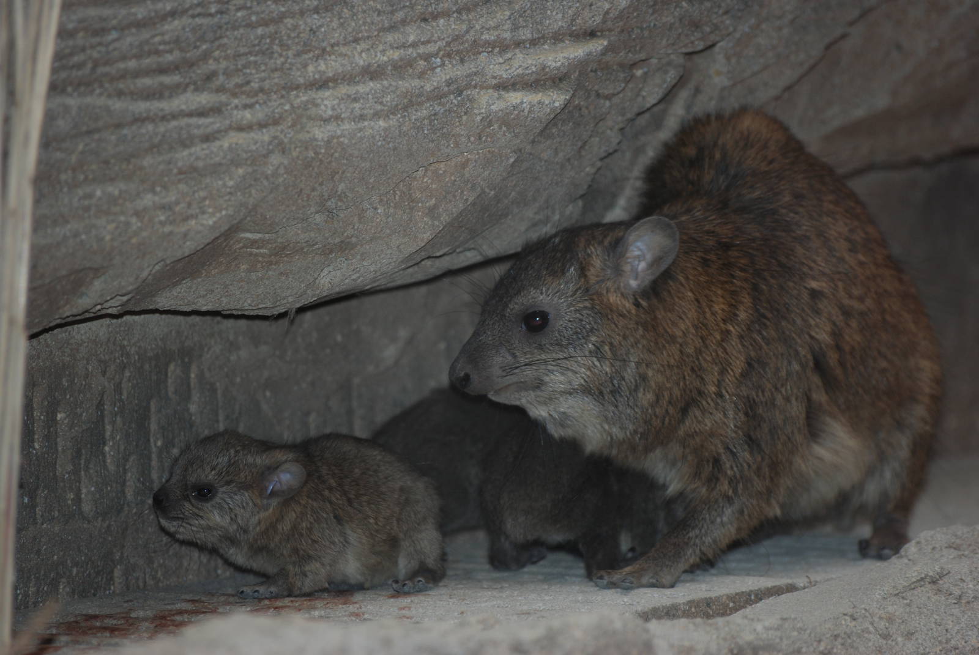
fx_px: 7964
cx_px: 490
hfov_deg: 7.0
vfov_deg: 4.7
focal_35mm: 292
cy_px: 328
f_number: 5
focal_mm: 195
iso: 200
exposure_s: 1/60
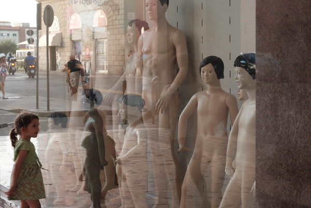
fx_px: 648
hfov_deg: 27.0
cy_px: 104
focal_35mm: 75
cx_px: 156
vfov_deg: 18.2
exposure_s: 1/70
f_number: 4.5
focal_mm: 50
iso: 400
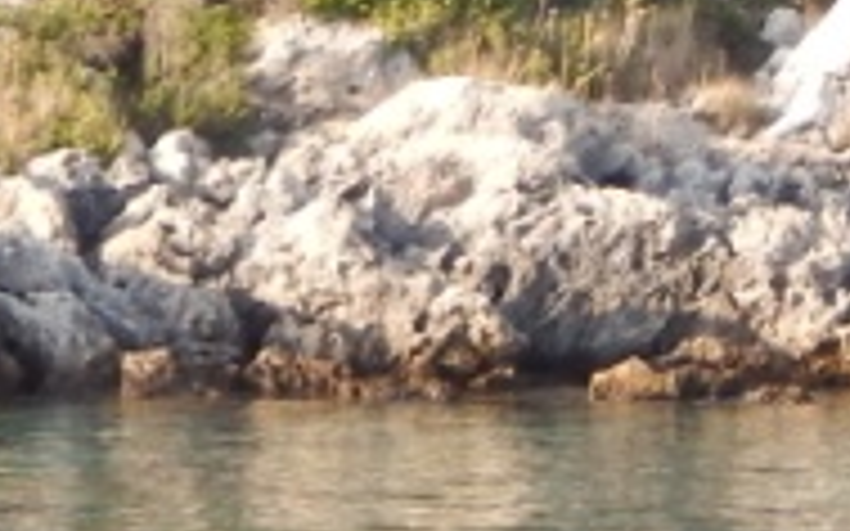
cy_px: -140
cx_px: 85
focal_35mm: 653
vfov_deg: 2.0
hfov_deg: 3.2
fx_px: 15122
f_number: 4.6
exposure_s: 1/160
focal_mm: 20.5
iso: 125
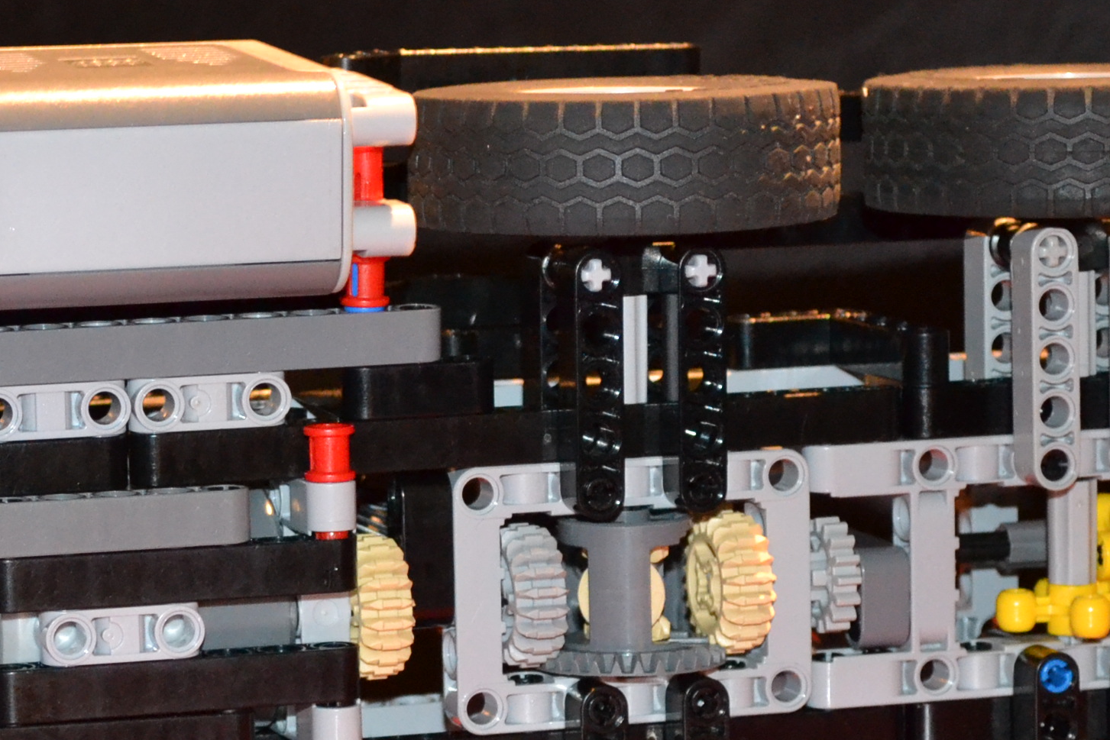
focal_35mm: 157
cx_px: 183
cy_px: 496
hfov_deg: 13.0
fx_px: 4841
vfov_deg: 8.7
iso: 2500
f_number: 5.3
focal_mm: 44
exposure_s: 1/60
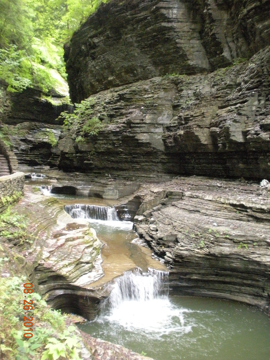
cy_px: 180
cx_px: 135
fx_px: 374
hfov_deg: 39.7
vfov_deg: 51.4
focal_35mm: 36
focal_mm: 6.3
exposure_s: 1/30
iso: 691
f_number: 3.5
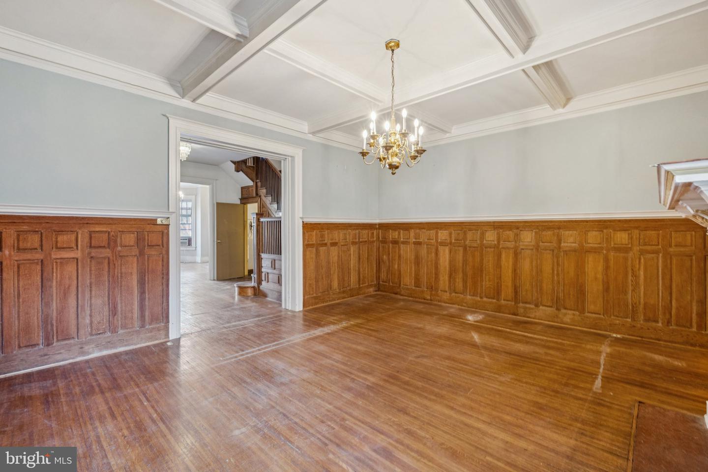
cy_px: 236
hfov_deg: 96.7
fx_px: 315
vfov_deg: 73.7
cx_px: 354
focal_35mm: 16
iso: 1000
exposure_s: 1/6
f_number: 9
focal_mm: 16
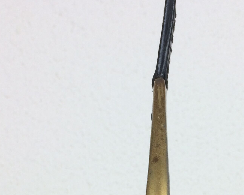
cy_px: 232
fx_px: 513
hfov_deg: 26.6
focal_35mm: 71
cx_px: 170
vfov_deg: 20.2
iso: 50
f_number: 2.2
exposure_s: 1/100
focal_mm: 4.15
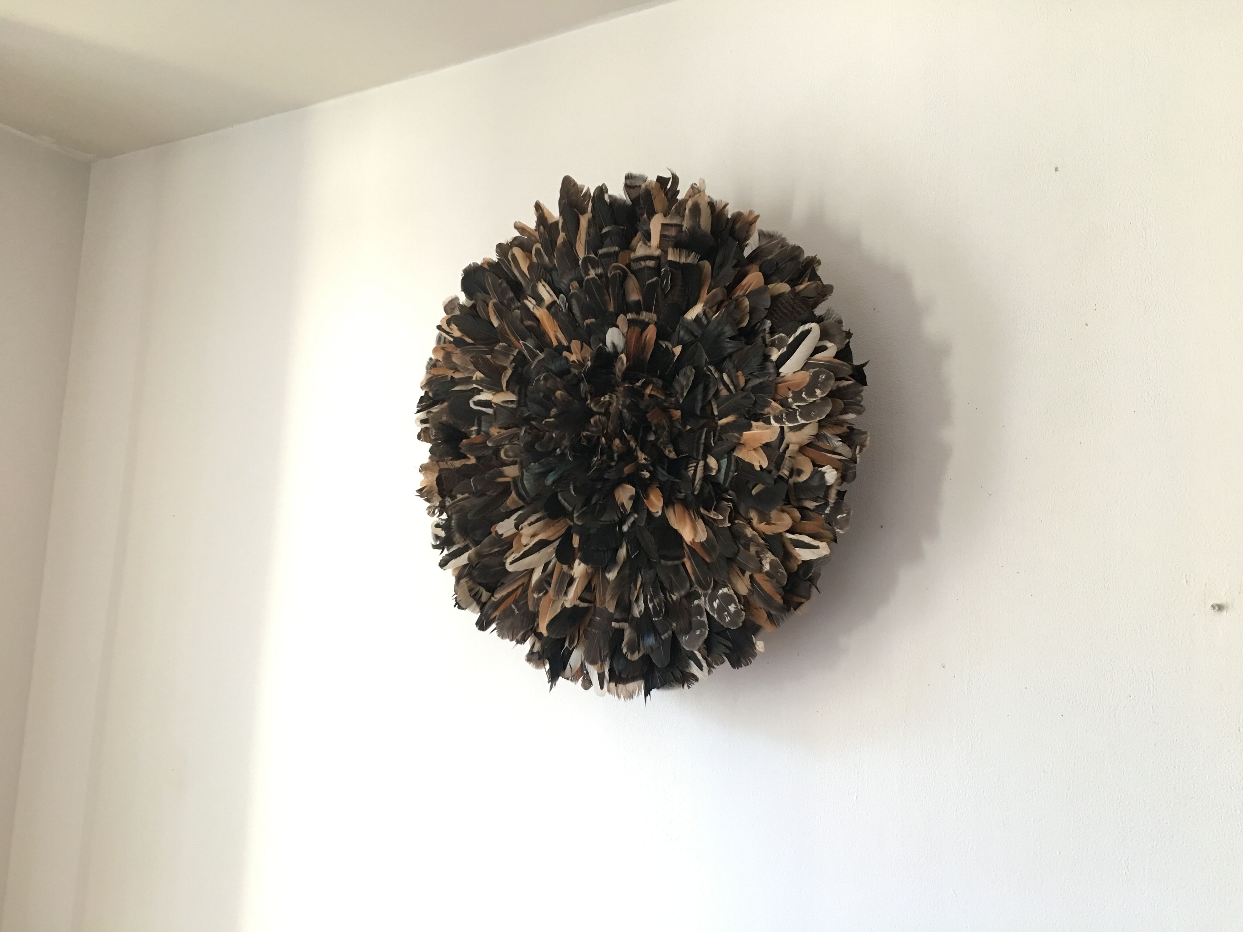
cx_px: 622
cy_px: 466
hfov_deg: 61.7
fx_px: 1041
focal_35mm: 29
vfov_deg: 48.2
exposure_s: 1/17
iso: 80
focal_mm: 4.15
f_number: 2.2
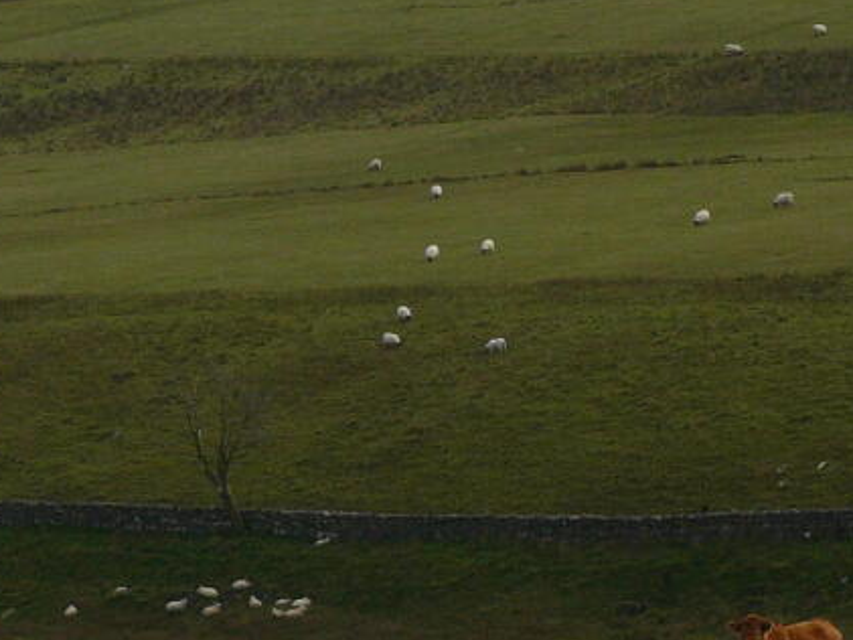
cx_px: 1234
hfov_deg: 5.0
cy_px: 97
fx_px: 9613
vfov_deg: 3.8
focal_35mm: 390
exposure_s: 1/250
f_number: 5.6
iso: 100
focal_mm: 19
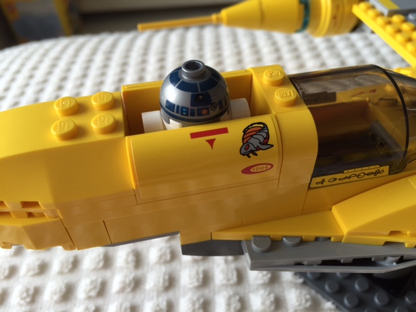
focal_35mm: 29
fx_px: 349
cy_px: 156
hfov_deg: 61.7
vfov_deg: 48.2
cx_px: 208
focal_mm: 4.15
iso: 32
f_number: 2.2
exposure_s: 1/60
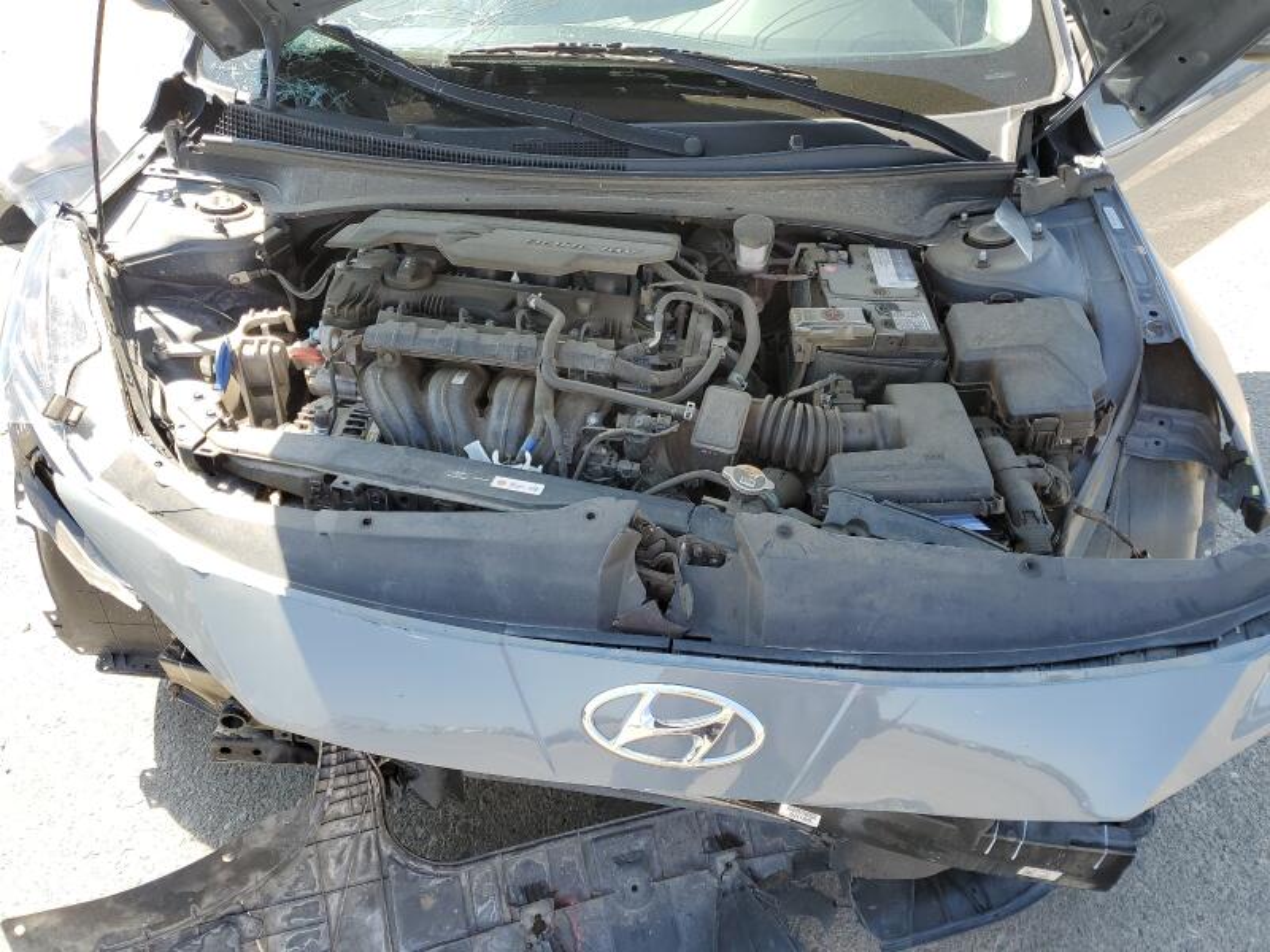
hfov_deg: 67.3
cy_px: 476
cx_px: 635
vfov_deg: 53.1
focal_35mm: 26
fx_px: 954
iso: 50
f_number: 1.5
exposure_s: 1/476
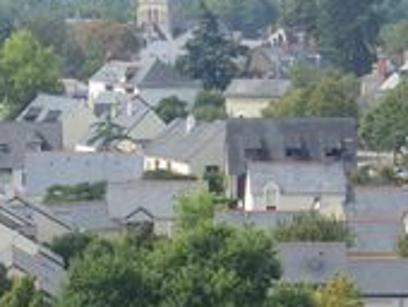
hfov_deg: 6.0
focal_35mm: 329
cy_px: 151
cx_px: 146
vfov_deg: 4.5
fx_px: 3883
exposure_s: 1/320
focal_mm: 25
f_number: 5.5
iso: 125
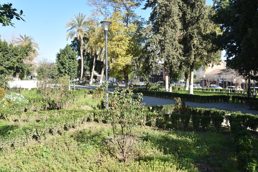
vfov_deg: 43.6
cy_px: 86
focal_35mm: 30
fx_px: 215
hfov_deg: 61.9
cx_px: 129
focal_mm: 20
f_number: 9
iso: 200
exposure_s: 1/320
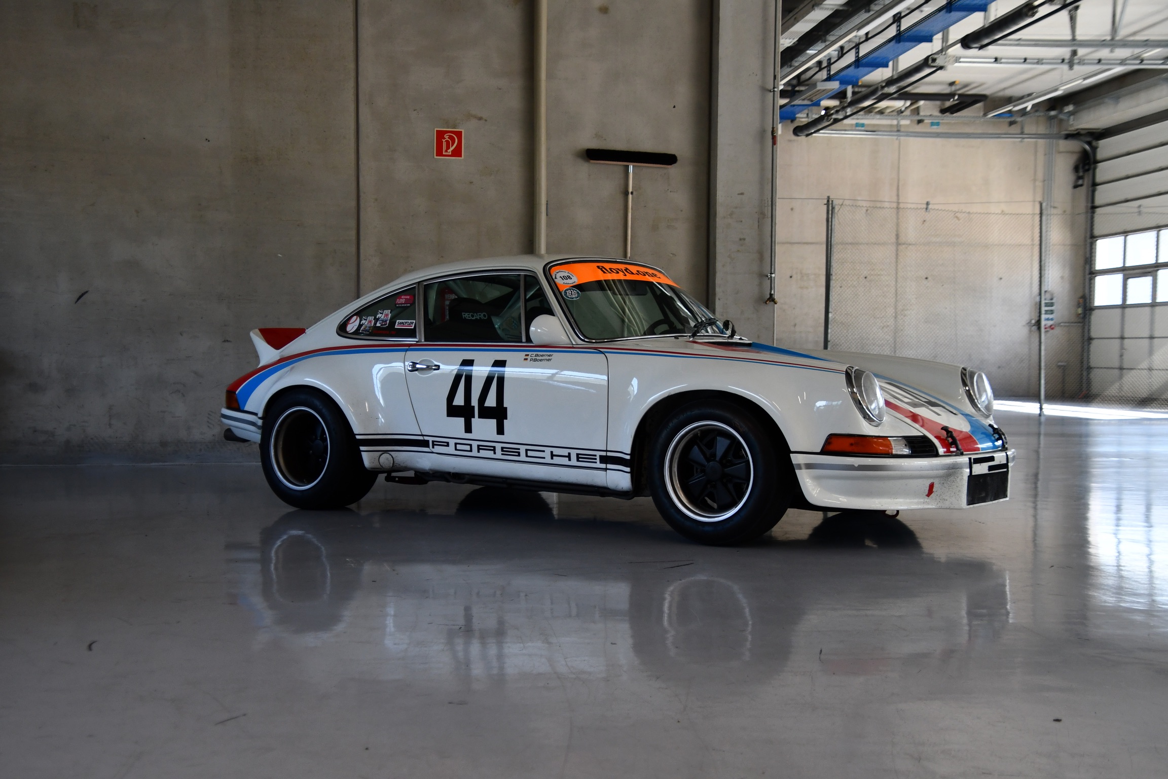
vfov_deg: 29.2
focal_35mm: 46
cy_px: 390
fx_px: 1492
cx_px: 584
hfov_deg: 42.7
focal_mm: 31
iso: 640
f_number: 3.5
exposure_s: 1/250
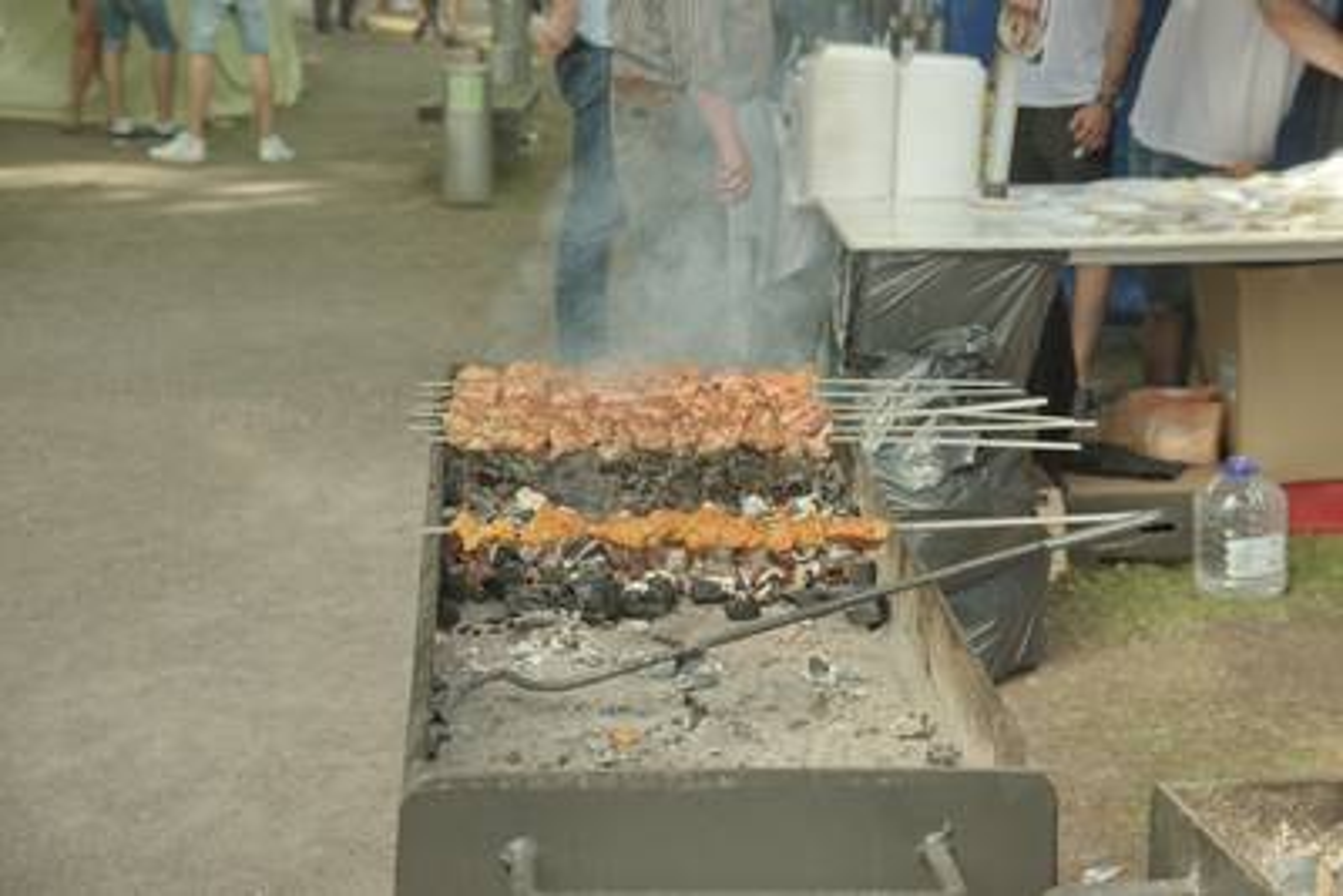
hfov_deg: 27.0
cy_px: 448
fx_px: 2799
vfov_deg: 18.2
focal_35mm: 75
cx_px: 672
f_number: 5.6
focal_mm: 75
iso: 100
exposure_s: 1/40
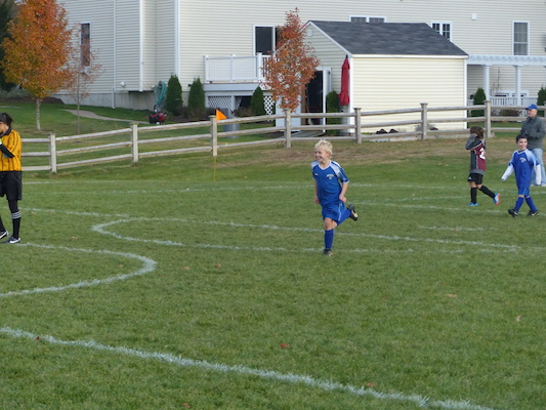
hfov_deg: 14.6
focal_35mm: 135
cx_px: 273
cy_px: 205
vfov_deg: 11.0
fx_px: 2130
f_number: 2.8
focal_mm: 24.3
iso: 400
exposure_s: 1/500
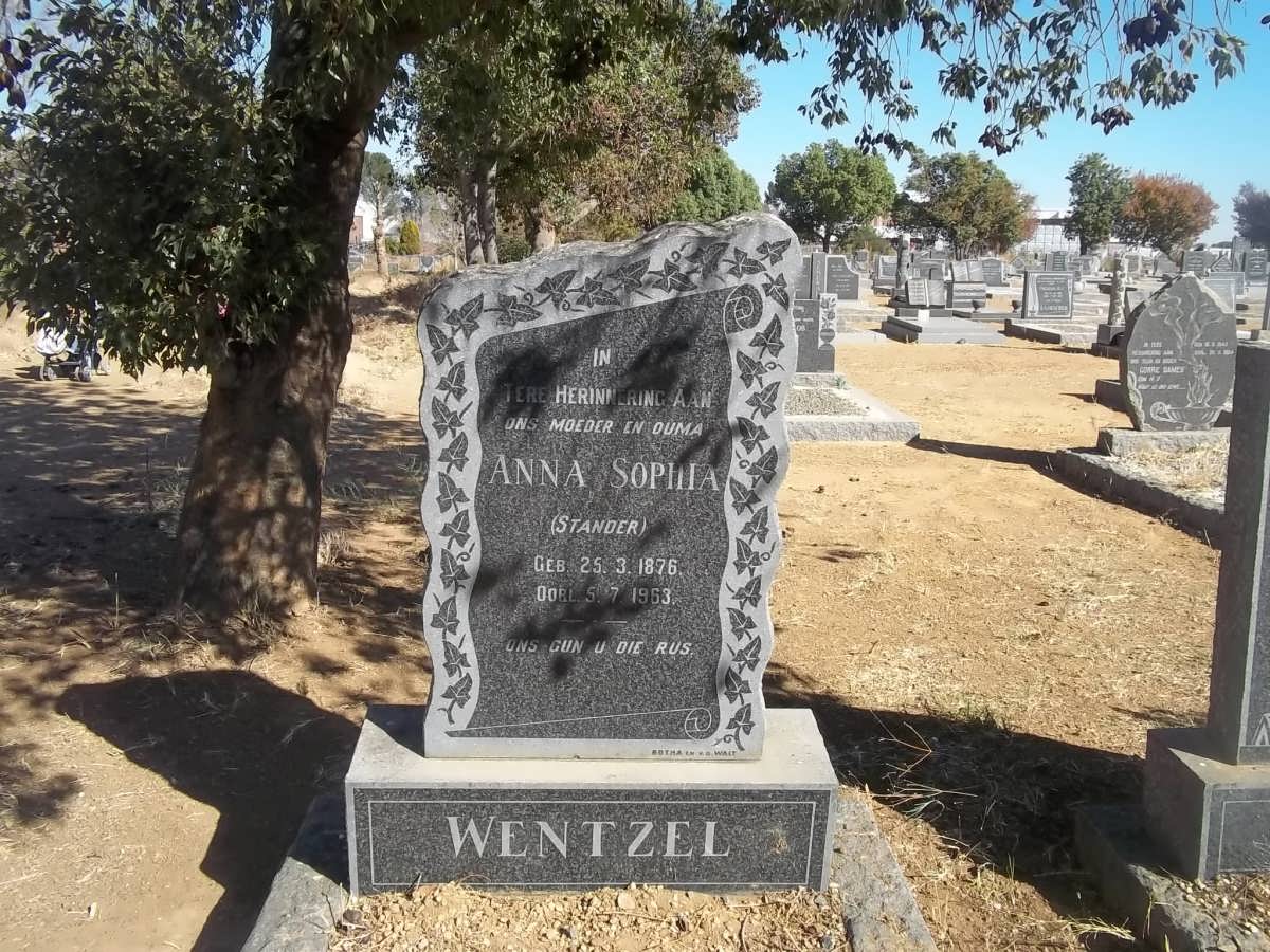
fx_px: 1174
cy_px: 476
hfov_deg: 56.8
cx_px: 635
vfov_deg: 44.2
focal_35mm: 32
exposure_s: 1/250
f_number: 5.5
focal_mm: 5.7
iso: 80
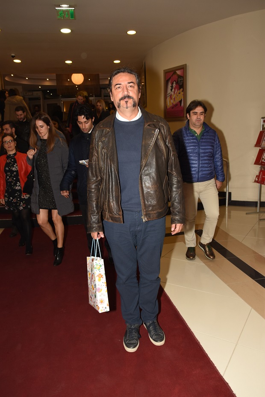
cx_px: 132
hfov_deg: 50.4
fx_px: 282
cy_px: 198
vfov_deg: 70.4
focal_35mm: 26
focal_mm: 17
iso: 320
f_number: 5.6
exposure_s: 1/60
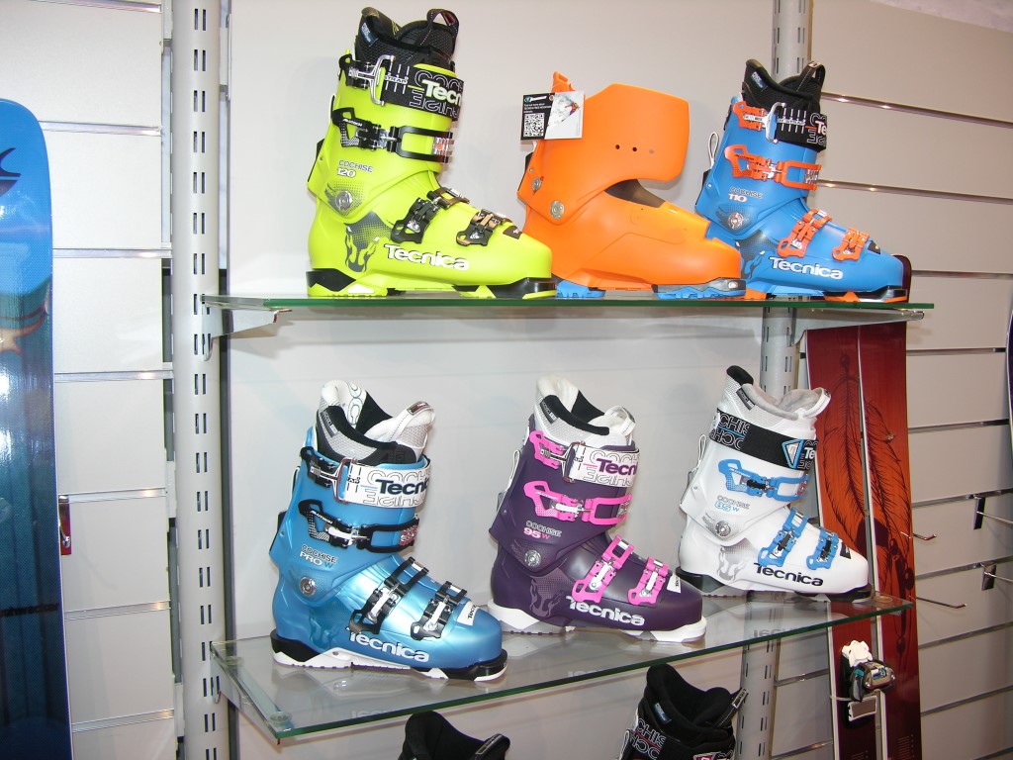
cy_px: 380
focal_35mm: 35
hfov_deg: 52.6
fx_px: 1024
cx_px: 506
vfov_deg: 40.7
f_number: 2.8
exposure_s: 1/30
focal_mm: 8.9
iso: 50
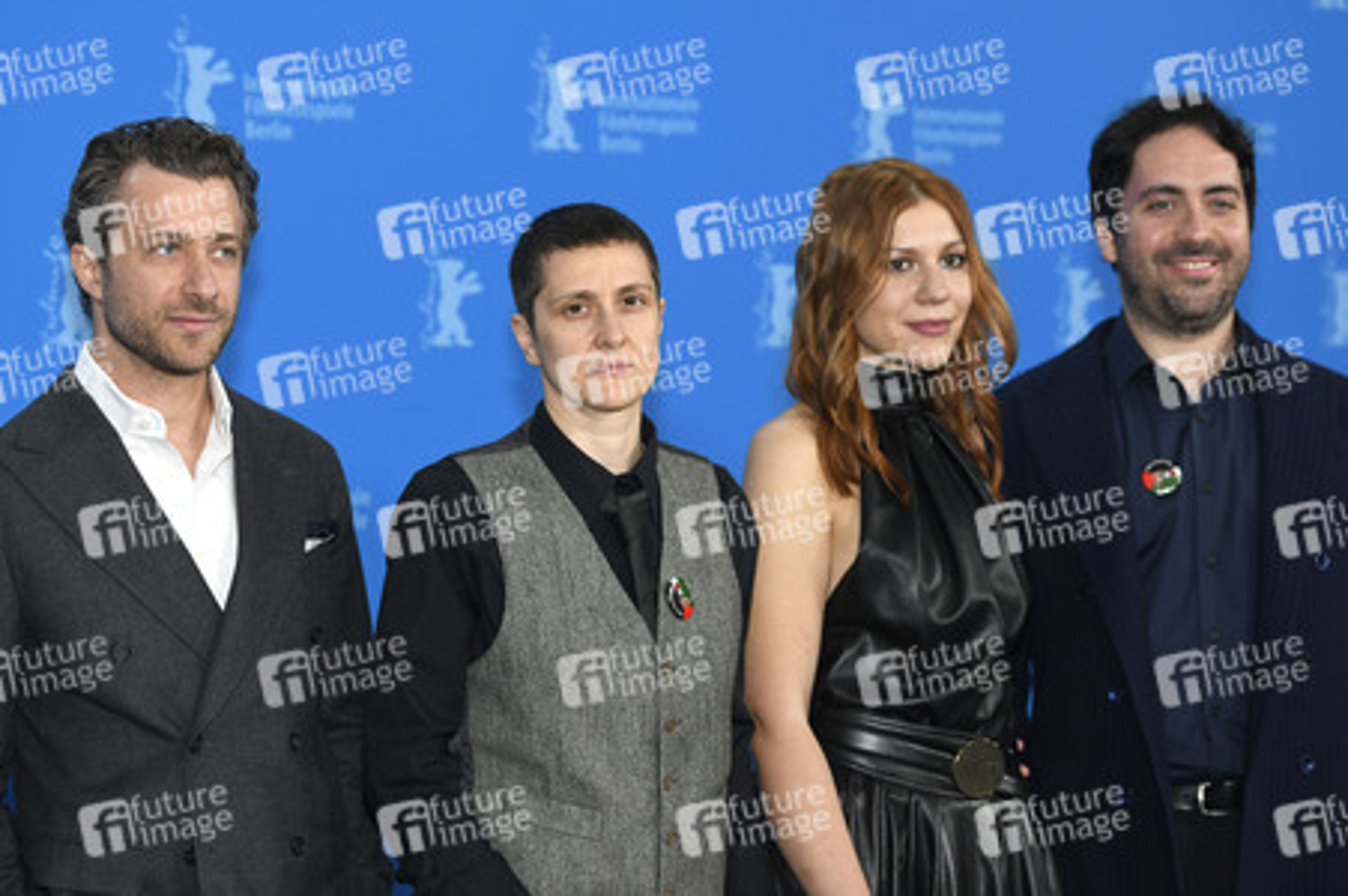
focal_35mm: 80
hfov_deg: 25.4
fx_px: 2993
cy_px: 448
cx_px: 674
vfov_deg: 17.0
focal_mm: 80
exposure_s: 1/400
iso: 640
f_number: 4
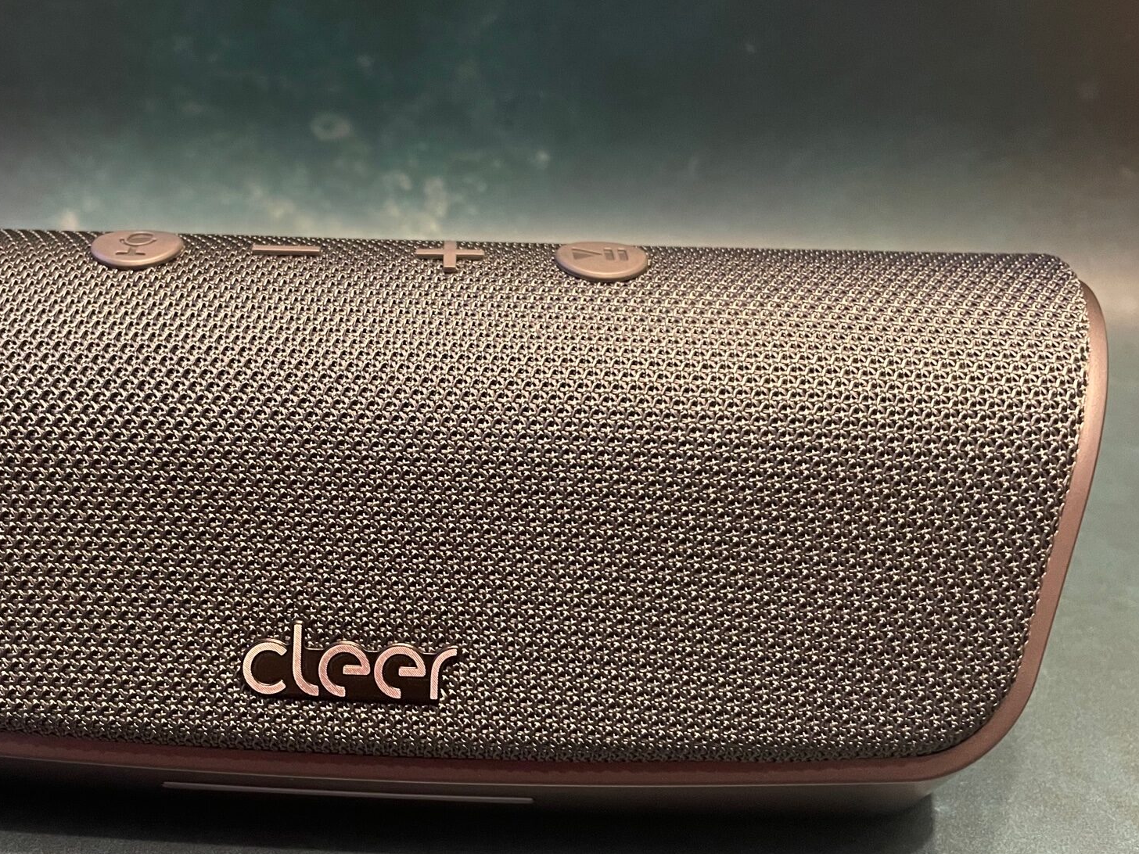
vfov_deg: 39.6
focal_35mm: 36
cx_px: 393
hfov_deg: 50.6
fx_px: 1185
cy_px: 478
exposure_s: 1/30
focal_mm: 4.2
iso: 640
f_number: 1.6
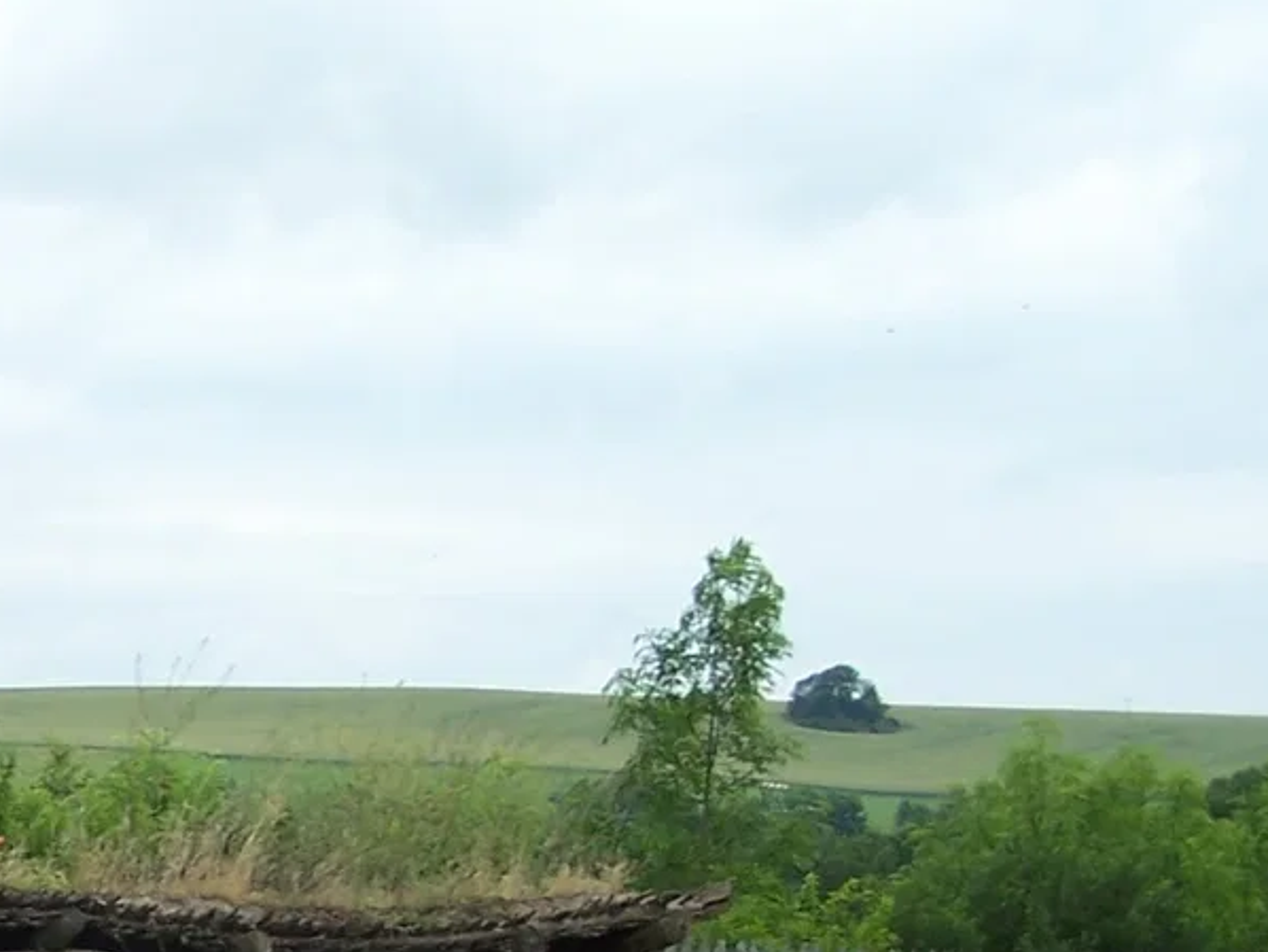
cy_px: 1202
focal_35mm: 115
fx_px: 4214
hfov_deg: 16.3
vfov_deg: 12.5
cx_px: -344
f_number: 2.9
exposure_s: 1/500
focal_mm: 7.1
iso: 80
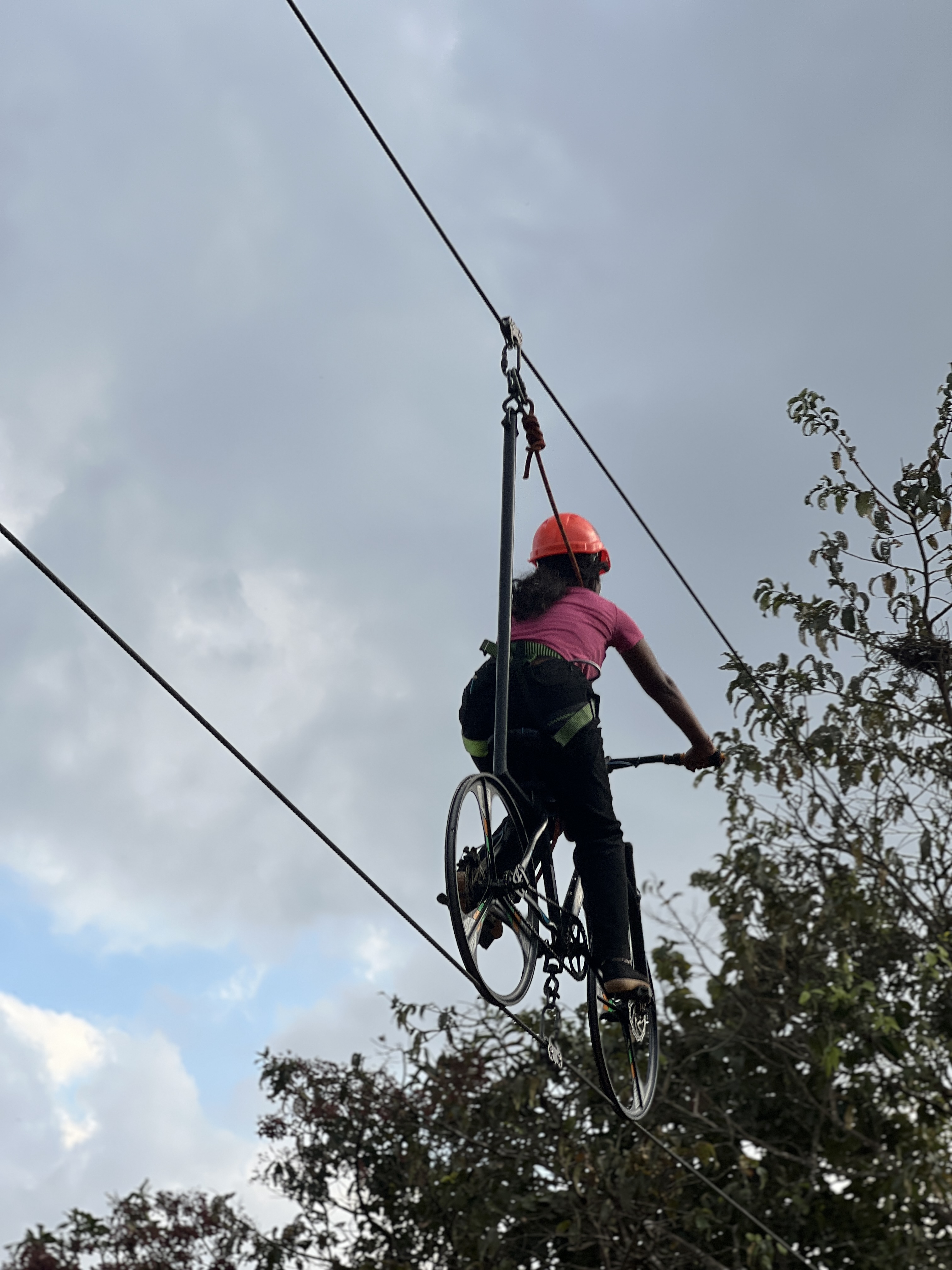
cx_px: 476
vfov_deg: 25.3
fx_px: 2824
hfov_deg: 19.1
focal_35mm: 77
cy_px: 635
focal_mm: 9
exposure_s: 1/237
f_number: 2.8
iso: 25
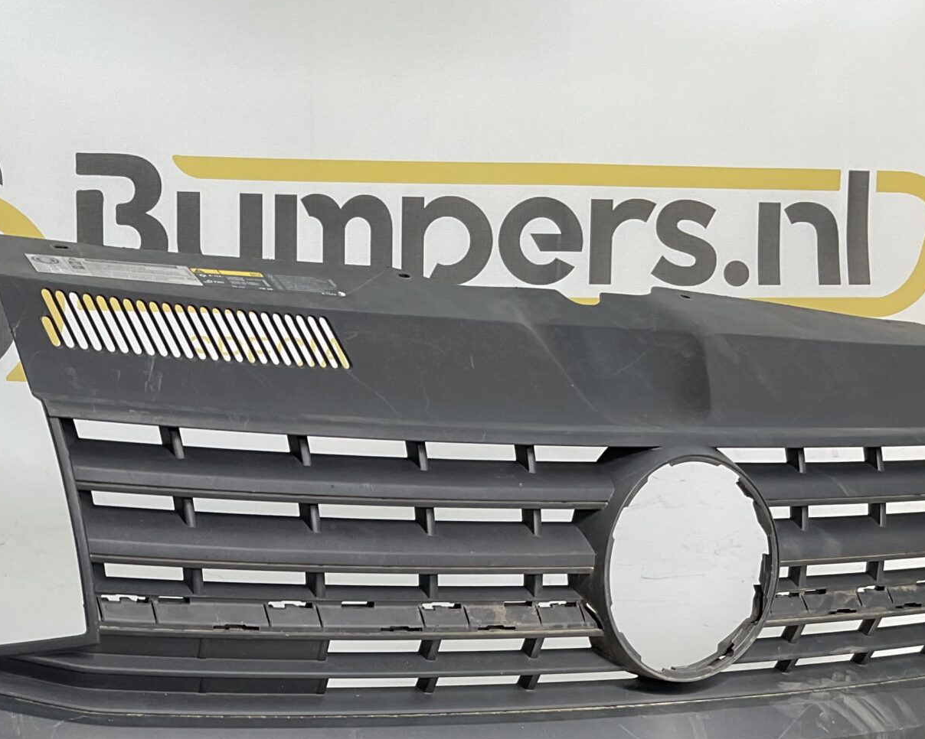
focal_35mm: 60
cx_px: 249
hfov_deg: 31.0
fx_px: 1642
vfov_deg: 24.4
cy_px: 705
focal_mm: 3
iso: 16
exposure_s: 1/128
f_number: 1.8
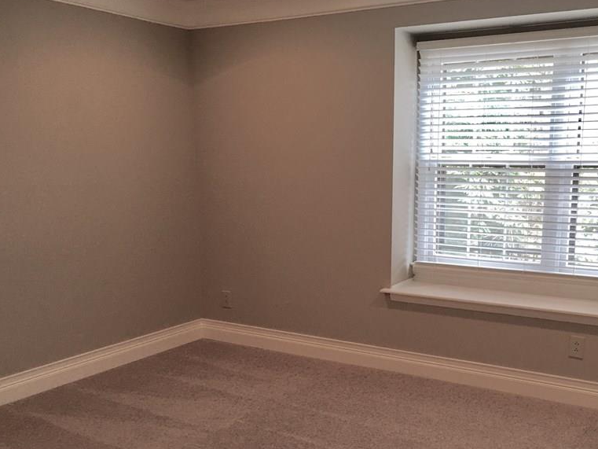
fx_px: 674
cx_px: 358
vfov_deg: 36.6
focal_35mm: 39
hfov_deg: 47.6
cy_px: 279
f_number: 2.2
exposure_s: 1/30
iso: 40
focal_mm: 4.15
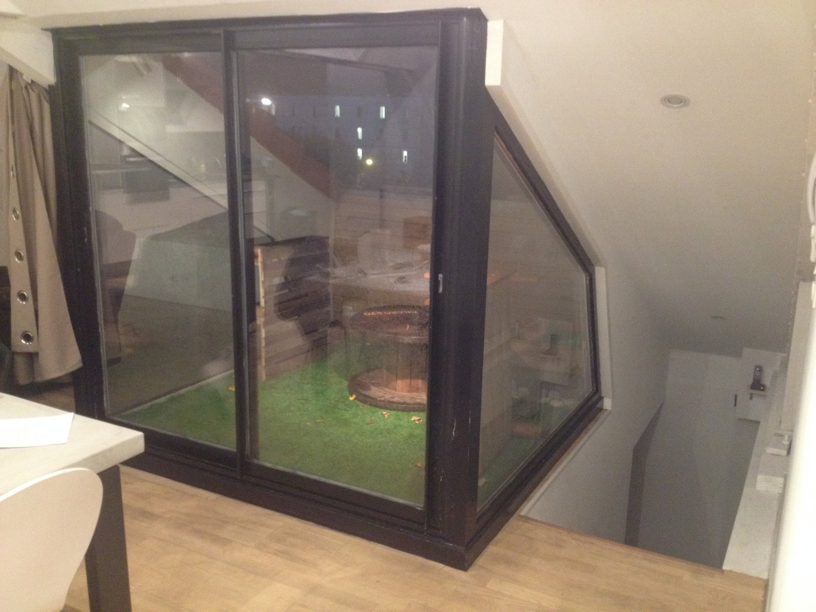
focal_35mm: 35
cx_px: 408
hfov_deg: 52.6
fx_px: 825
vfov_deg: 40.7
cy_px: 306
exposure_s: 1/15
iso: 320
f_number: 2.4
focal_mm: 4.28
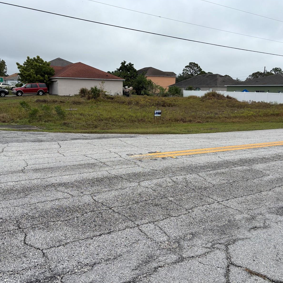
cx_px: 129
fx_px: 287
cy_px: 141
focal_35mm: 31
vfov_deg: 52.5
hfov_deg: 52.5
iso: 50
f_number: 1.6
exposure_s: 1/2778
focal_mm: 5.96
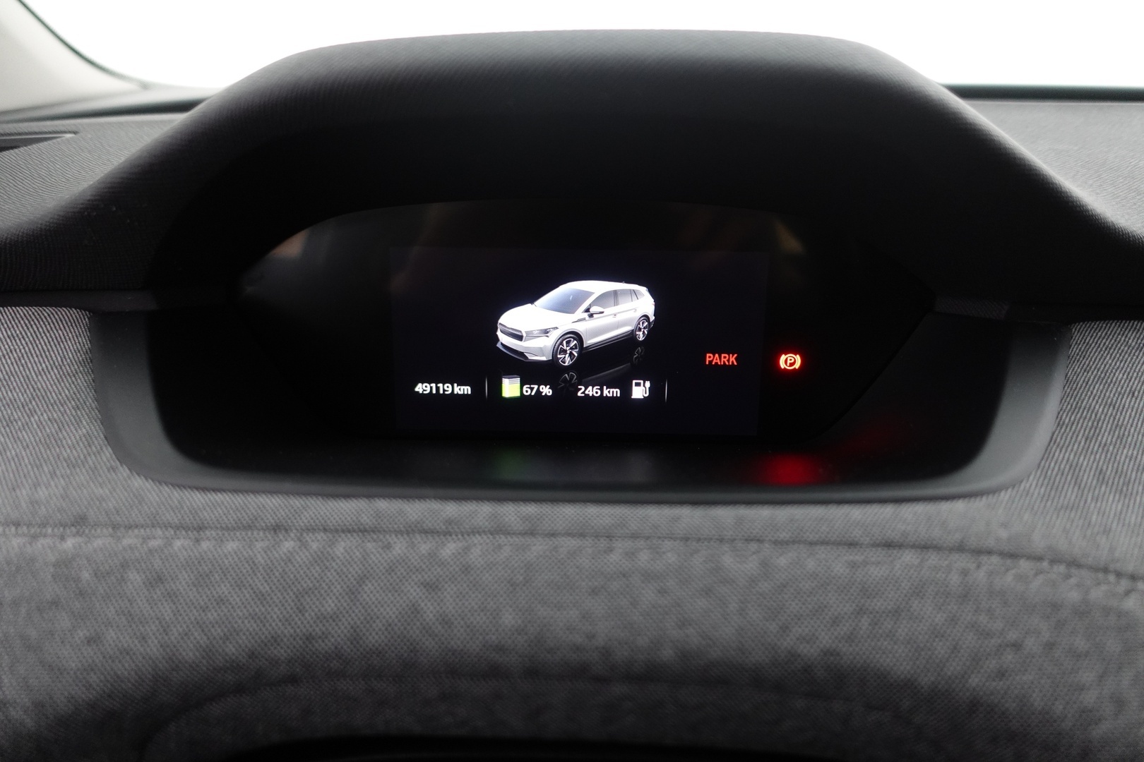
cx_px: 572
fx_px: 763
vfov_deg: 53.1
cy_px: 381
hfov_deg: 73.7
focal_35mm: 24
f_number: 1.8
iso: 800
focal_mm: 9.4
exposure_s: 1/30
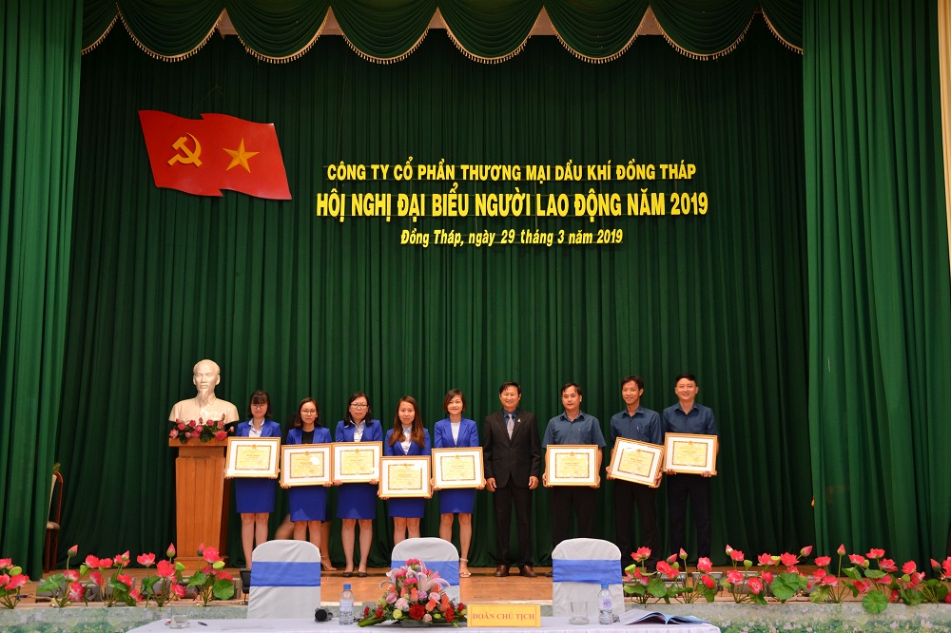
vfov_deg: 29.8
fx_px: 1188
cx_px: 476
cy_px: 316
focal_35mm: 45
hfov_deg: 43.6
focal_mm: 30
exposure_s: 1/15
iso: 500
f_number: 4
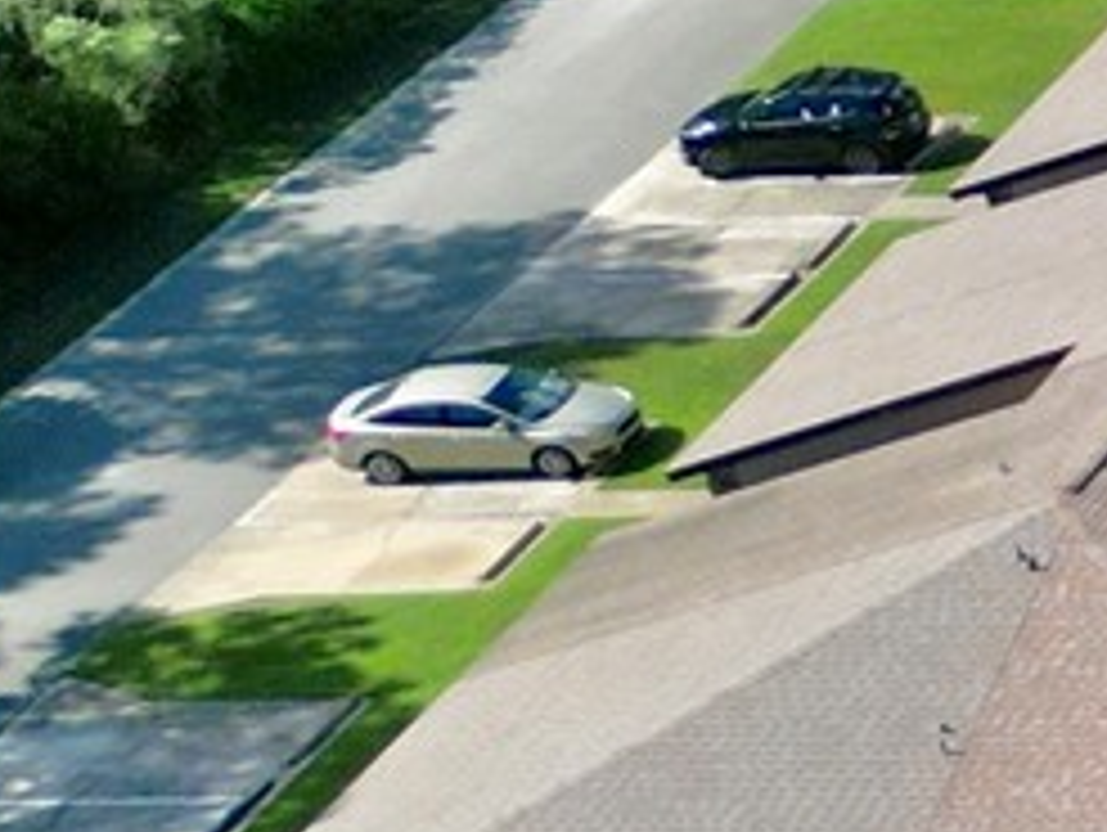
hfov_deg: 9.8
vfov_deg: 9.5
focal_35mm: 156
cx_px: 3244
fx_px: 4994
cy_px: 211
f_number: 1.7
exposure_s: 1/5000
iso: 100
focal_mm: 6.72
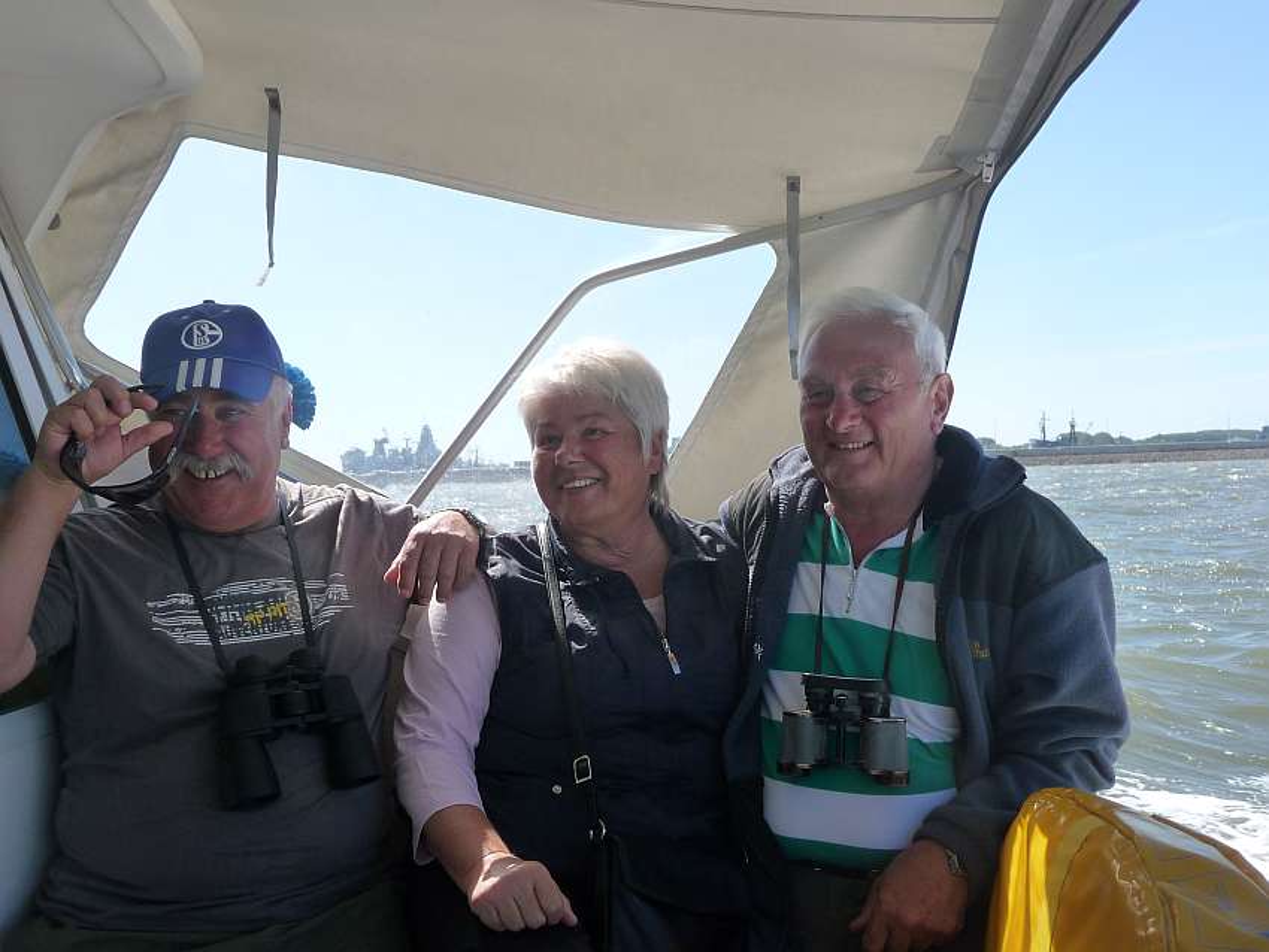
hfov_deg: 51.3
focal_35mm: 36
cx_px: 634
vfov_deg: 39.7
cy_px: 476
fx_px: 1320
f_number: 3.7
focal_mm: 6
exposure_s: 1/640
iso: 160
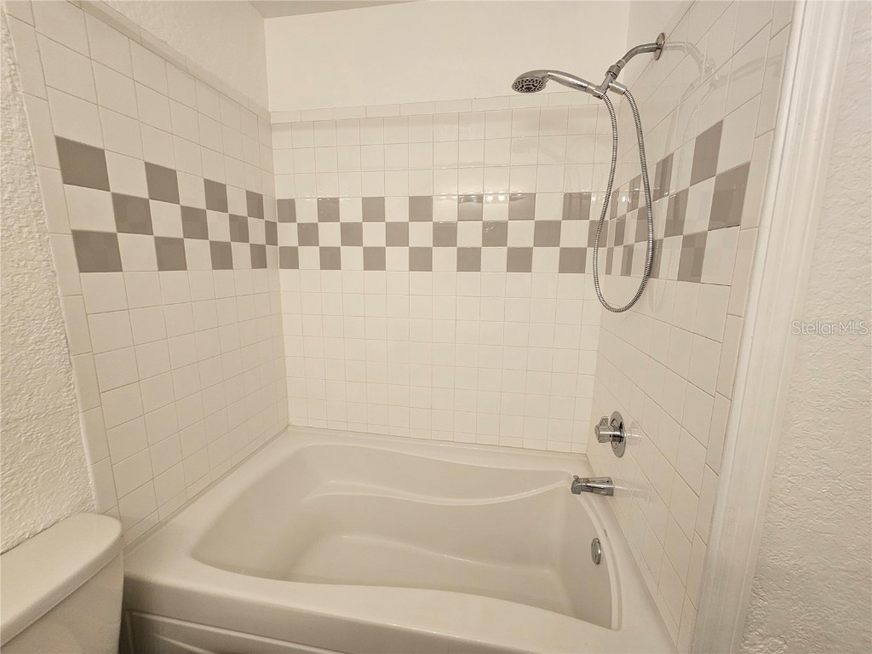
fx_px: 327
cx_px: 436
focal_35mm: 13
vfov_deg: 89.9
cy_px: 327
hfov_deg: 106.2
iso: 160
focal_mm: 2.2
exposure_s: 1/60
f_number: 2.2
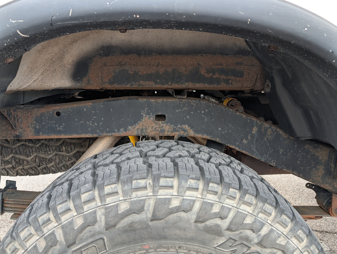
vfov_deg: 56.9
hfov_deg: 71.5
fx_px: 234
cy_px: 127
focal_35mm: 24
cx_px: 168
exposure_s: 1/95.5
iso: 97
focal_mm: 6.9
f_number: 1.68
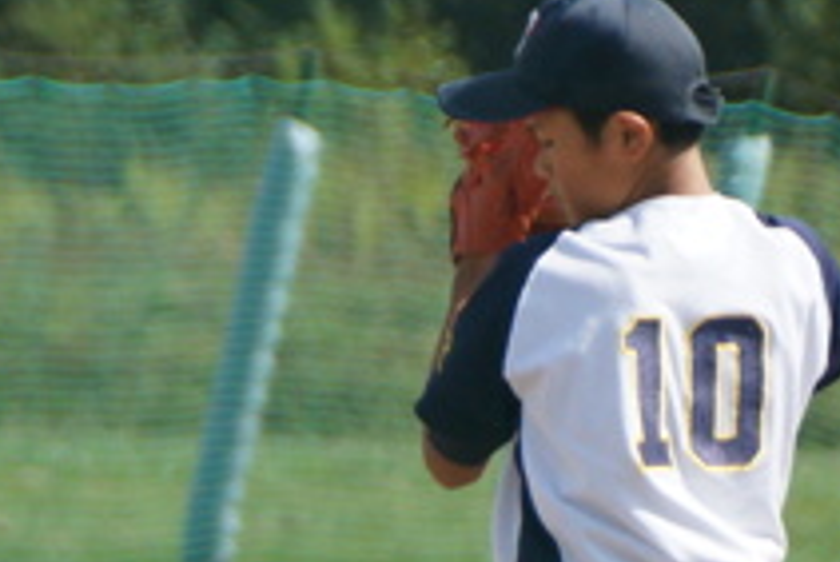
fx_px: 27154
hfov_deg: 1.8
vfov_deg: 1.2
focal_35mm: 1163
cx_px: 581
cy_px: 662
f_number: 6.3
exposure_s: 1/1000
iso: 320
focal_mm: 160
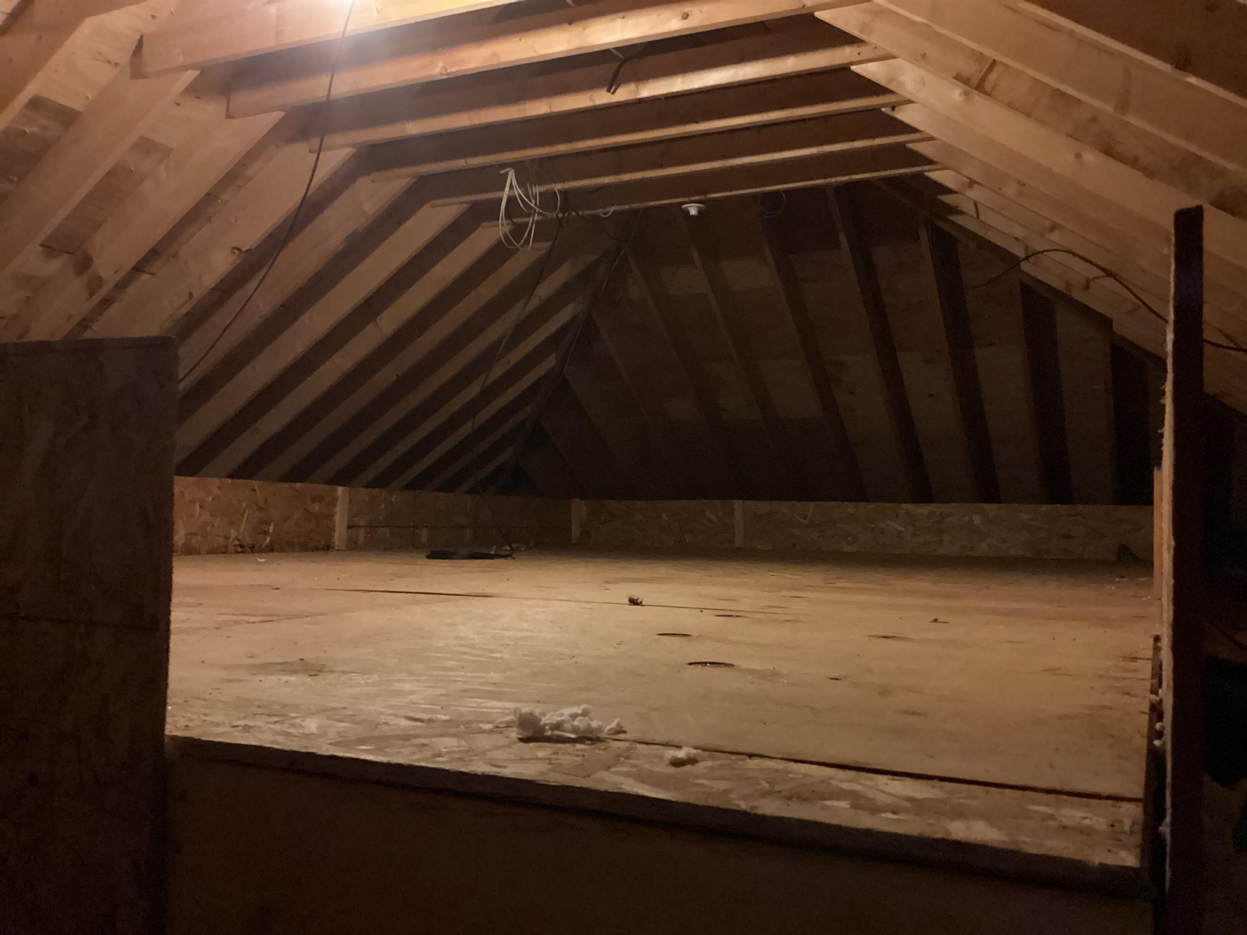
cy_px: 468
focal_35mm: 31
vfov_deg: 45.4
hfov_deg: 58.4
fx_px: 1117
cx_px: 624
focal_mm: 3.3
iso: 800
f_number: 2.4
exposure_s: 1/15
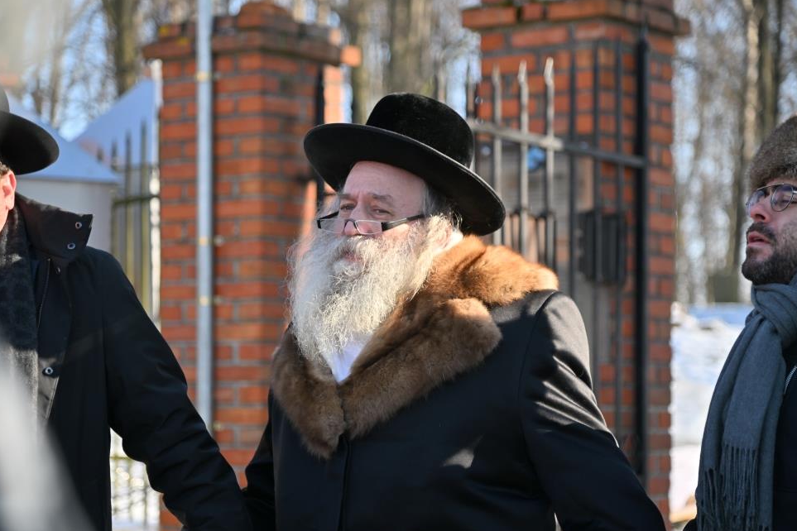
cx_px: 406
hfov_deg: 20.2
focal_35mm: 101
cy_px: 279
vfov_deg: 13.6
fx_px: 2236
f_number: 4
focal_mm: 95
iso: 100
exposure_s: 1/800
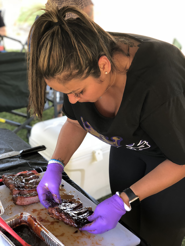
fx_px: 371
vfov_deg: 36.8
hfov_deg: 28.0
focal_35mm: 52
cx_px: 92
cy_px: 123
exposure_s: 1/60
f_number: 2.4
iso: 40
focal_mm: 6
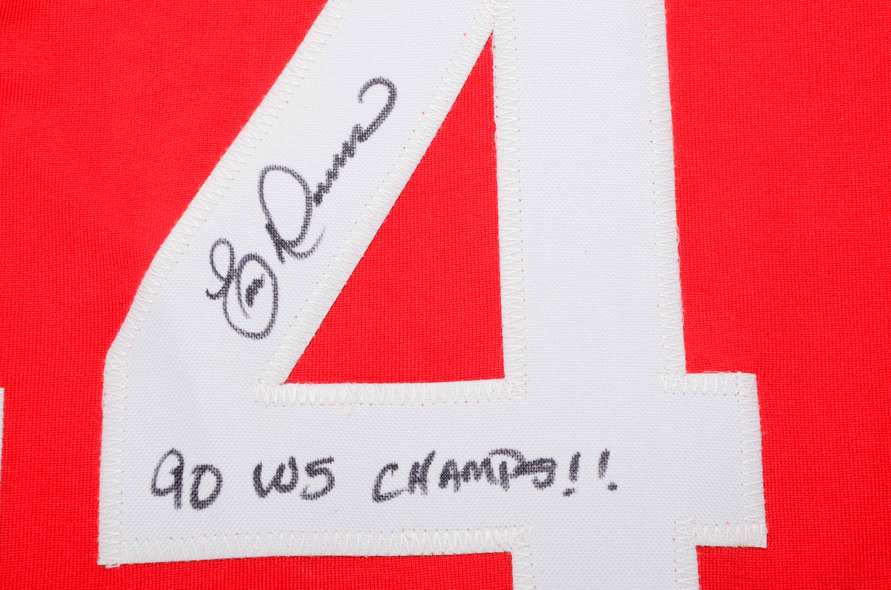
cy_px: 295
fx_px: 3149
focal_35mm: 128
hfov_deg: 16.1
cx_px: 446
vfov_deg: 10.7
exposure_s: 1/160
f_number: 18
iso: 200
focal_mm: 85
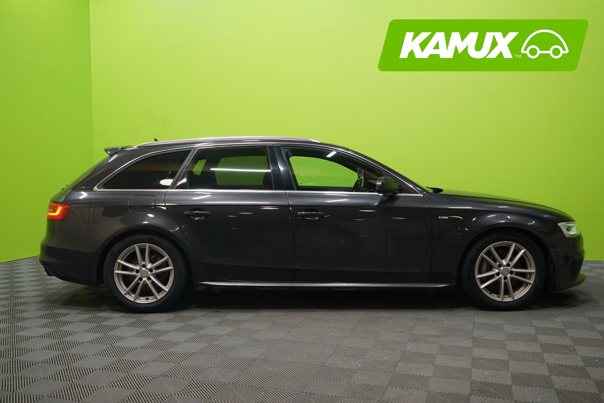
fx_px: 554
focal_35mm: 33
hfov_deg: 57.2
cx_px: 302
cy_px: 202
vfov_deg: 40.0
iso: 1250
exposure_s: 1/25
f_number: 5
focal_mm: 33
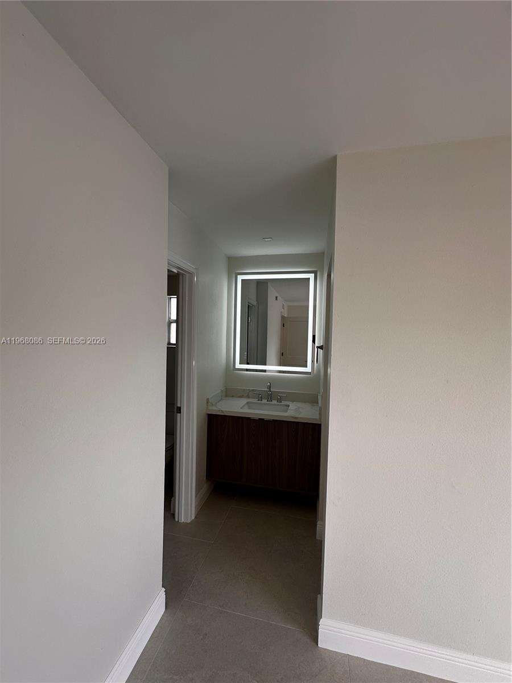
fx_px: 276
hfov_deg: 85.7
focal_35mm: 14
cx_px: 256
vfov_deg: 102.1
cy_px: 342
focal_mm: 2.22
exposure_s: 1/99
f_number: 2.2
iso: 40
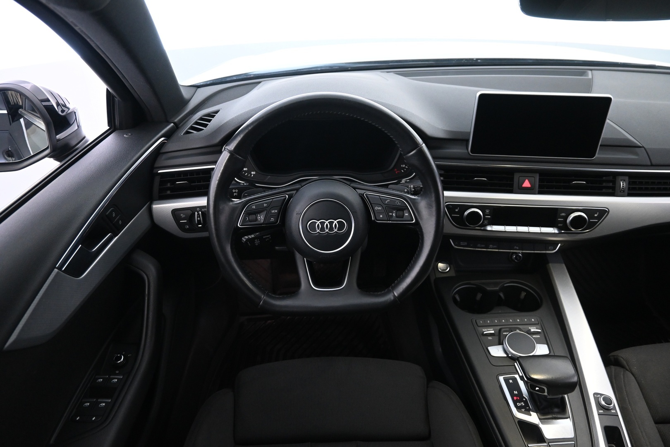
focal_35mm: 24
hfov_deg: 73.7
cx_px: 335
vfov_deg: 53.1
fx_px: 447
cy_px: 224
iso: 2500
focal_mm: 16
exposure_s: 1/25
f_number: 3.5
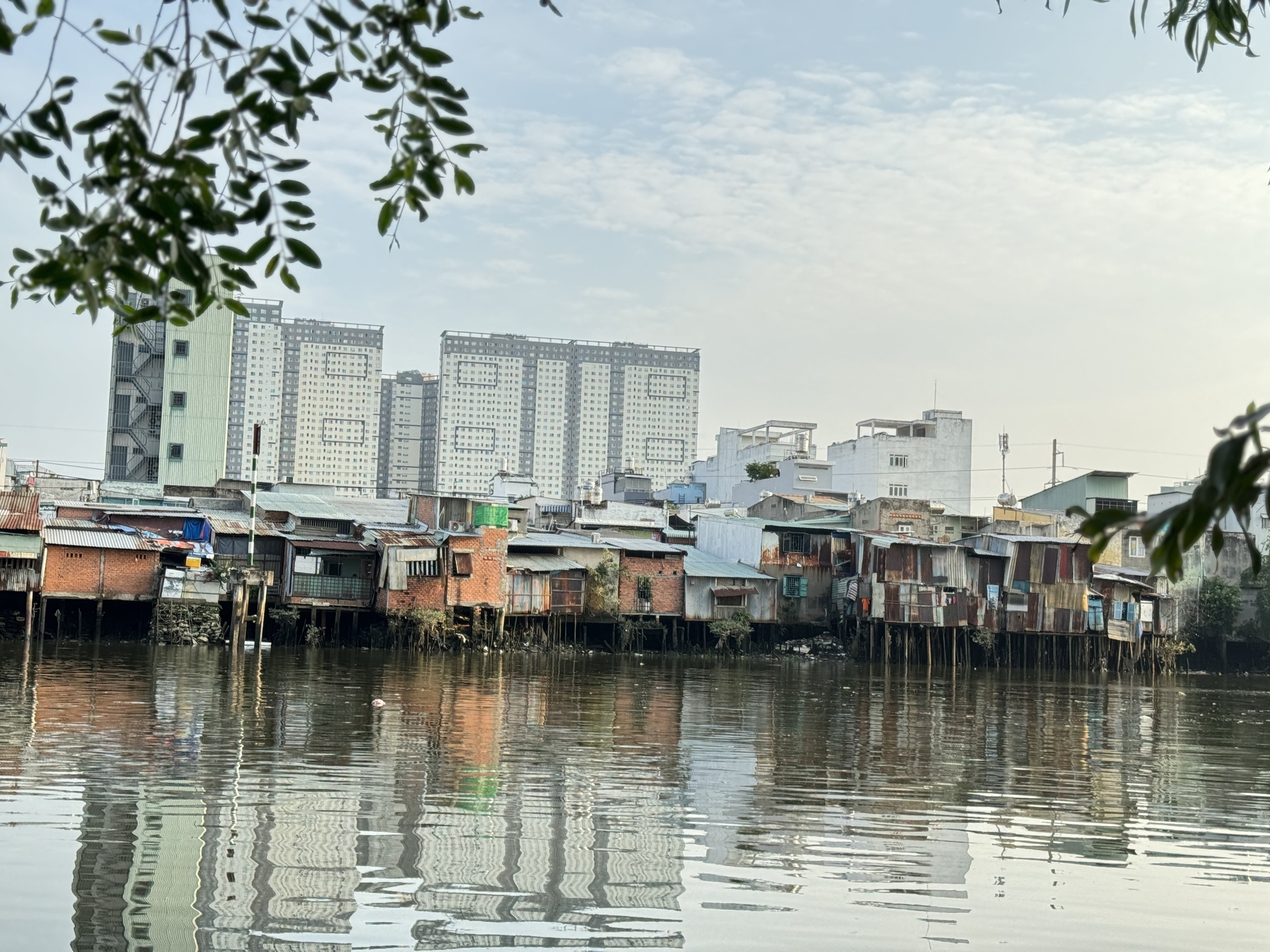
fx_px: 1761
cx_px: 635
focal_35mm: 48
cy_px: 476
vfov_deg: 30.3
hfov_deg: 39.7
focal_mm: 6.86
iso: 64
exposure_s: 1/1043
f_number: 1.78
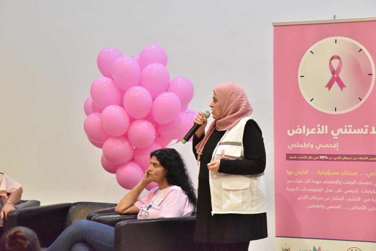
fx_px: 1253
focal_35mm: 120
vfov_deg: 11.4
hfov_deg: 17.1
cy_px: 126
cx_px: 188
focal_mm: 120
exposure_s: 1/80
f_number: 10
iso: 10000
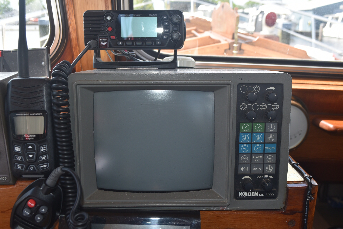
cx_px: 172
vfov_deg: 34.3
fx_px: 372
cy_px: 114
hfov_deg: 49.5
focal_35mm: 39
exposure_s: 1/125
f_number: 5.6
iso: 160
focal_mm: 26
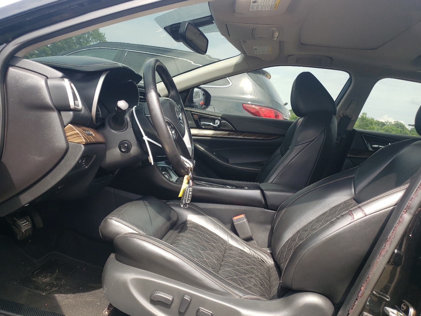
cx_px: 190
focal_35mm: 29
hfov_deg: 61.5
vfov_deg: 48.2
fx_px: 353
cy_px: 168
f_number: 1.5
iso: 50
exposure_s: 1/588
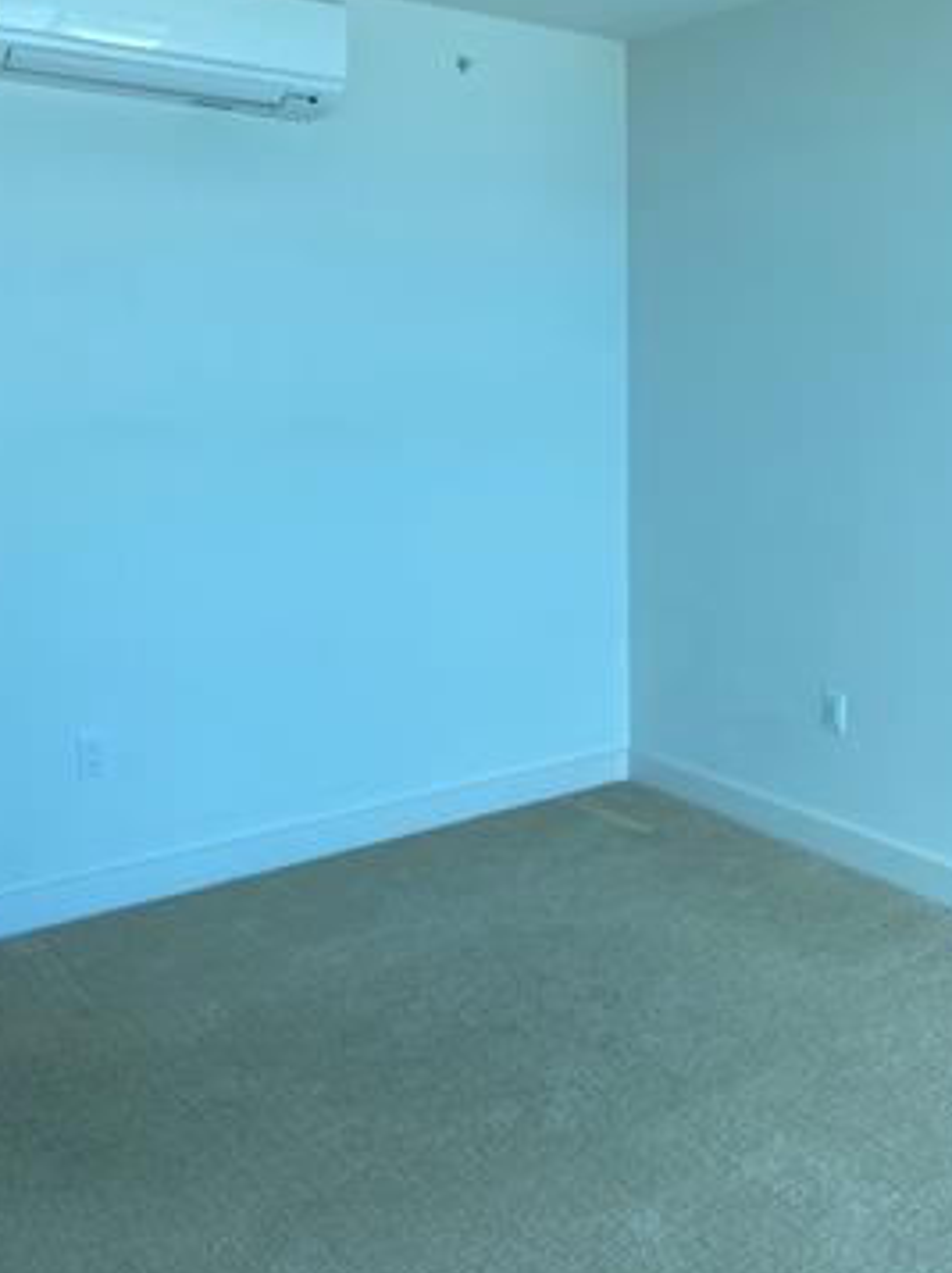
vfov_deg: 52.7
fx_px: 1286
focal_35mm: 35
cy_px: 610
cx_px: 617
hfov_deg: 40.2
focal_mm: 4.25
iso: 64
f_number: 1.8
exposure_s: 1/120
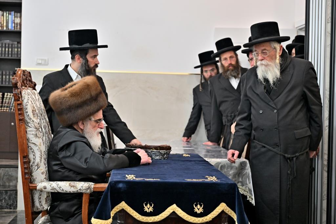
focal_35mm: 59
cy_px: 112
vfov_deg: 23.0
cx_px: 168
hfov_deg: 33.9
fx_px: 551
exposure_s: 1/320
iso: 1250
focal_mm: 59
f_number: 4
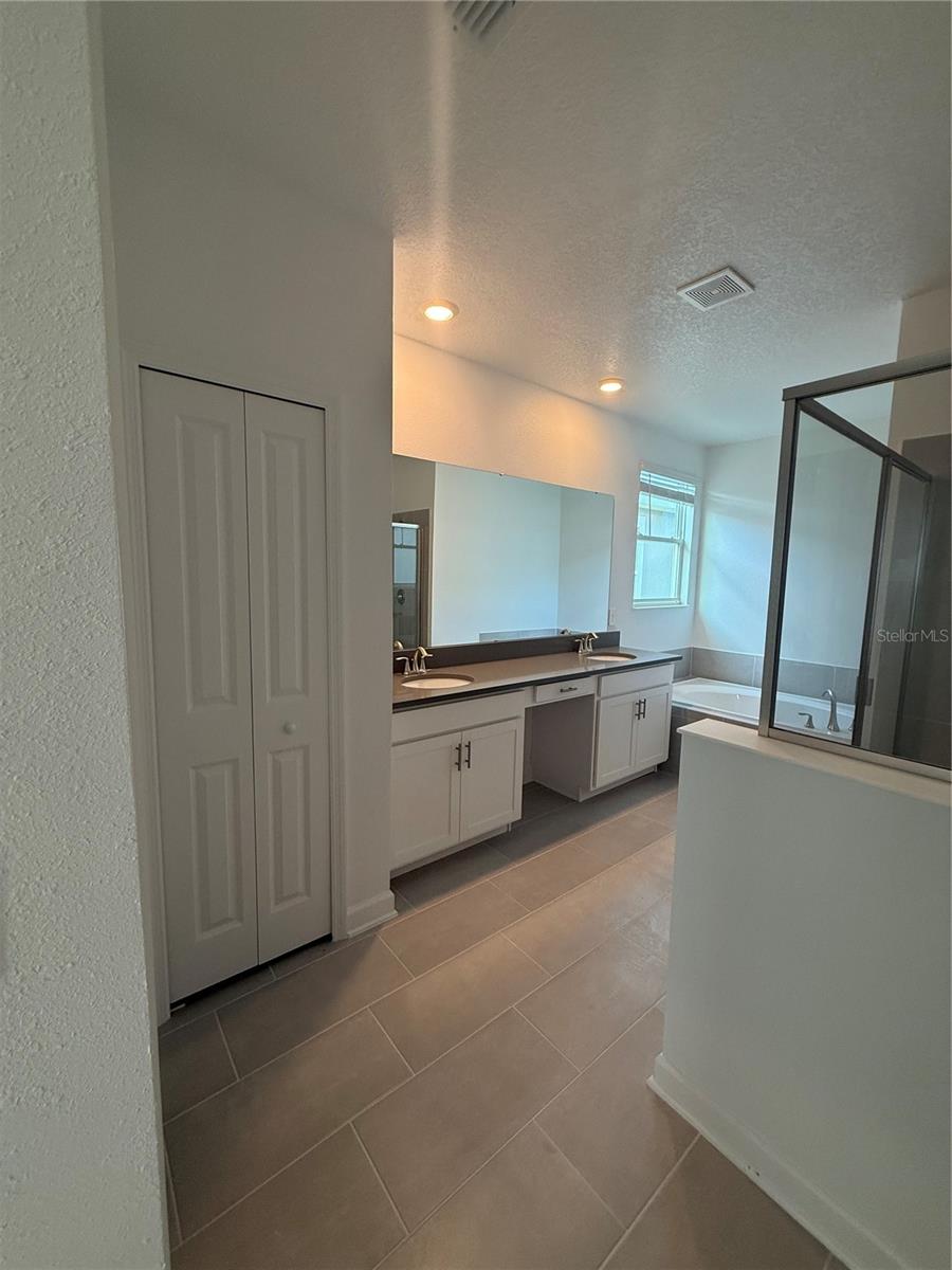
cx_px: 476
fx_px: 513
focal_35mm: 14
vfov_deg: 102.1
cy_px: 635
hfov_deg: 85.7
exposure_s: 1/120
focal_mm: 2.22
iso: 200
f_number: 2.2
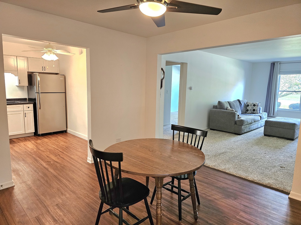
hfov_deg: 73.9
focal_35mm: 23
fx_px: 200
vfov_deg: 58.9
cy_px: 112
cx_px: 150
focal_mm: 6.3
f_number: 1.7
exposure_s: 1/120
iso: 400
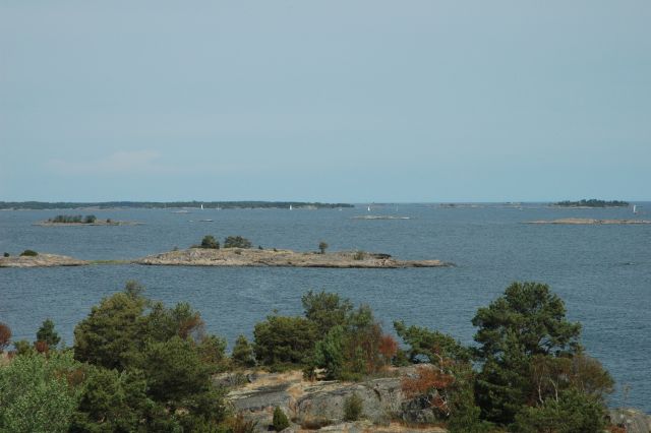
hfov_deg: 19.5
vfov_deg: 13.0
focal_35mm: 105
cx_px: 326
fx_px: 1898
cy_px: 216
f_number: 14
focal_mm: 70
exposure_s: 1/800
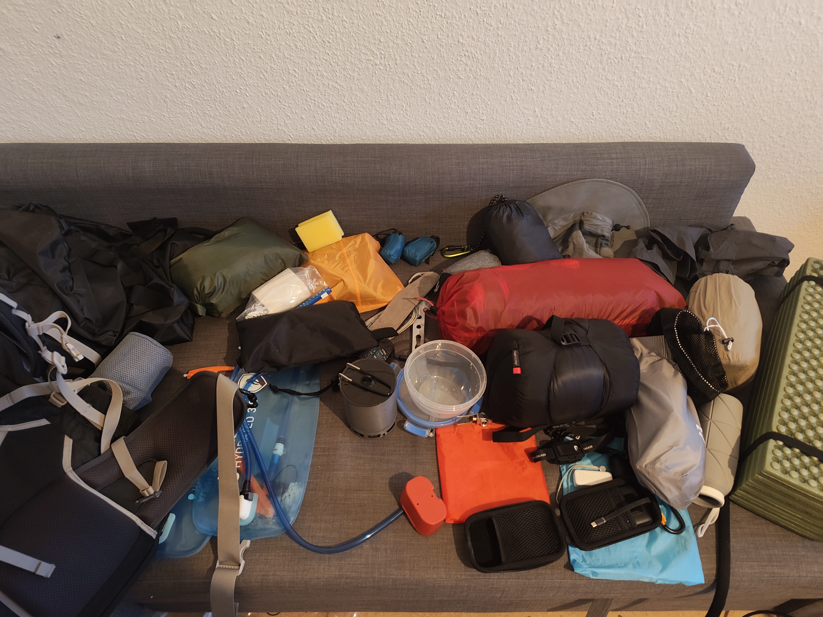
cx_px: 412
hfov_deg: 71.6
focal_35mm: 24
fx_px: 571
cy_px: 308
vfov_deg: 56.8
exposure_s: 1/33.3
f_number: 1.88
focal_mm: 5.56
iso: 1201
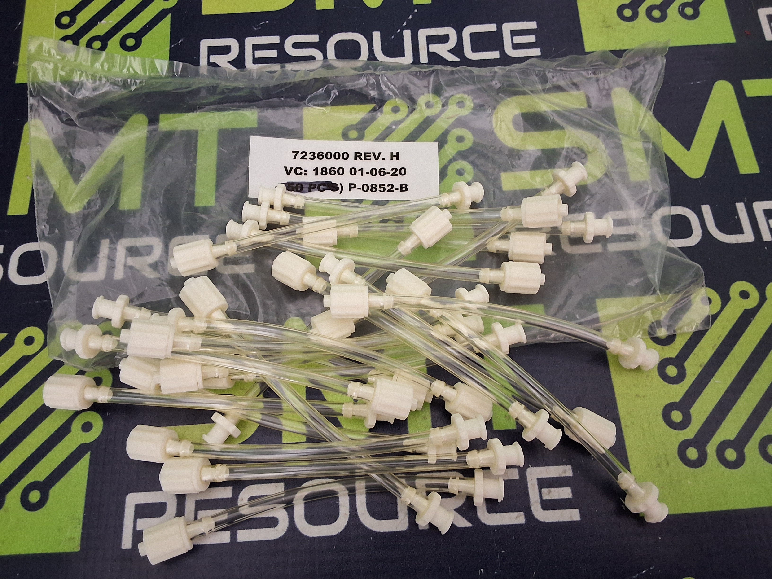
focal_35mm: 28
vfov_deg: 49.7
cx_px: 386
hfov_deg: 63.4
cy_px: 290
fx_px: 624
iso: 320
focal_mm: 2.91
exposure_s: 1/24
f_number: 1.9
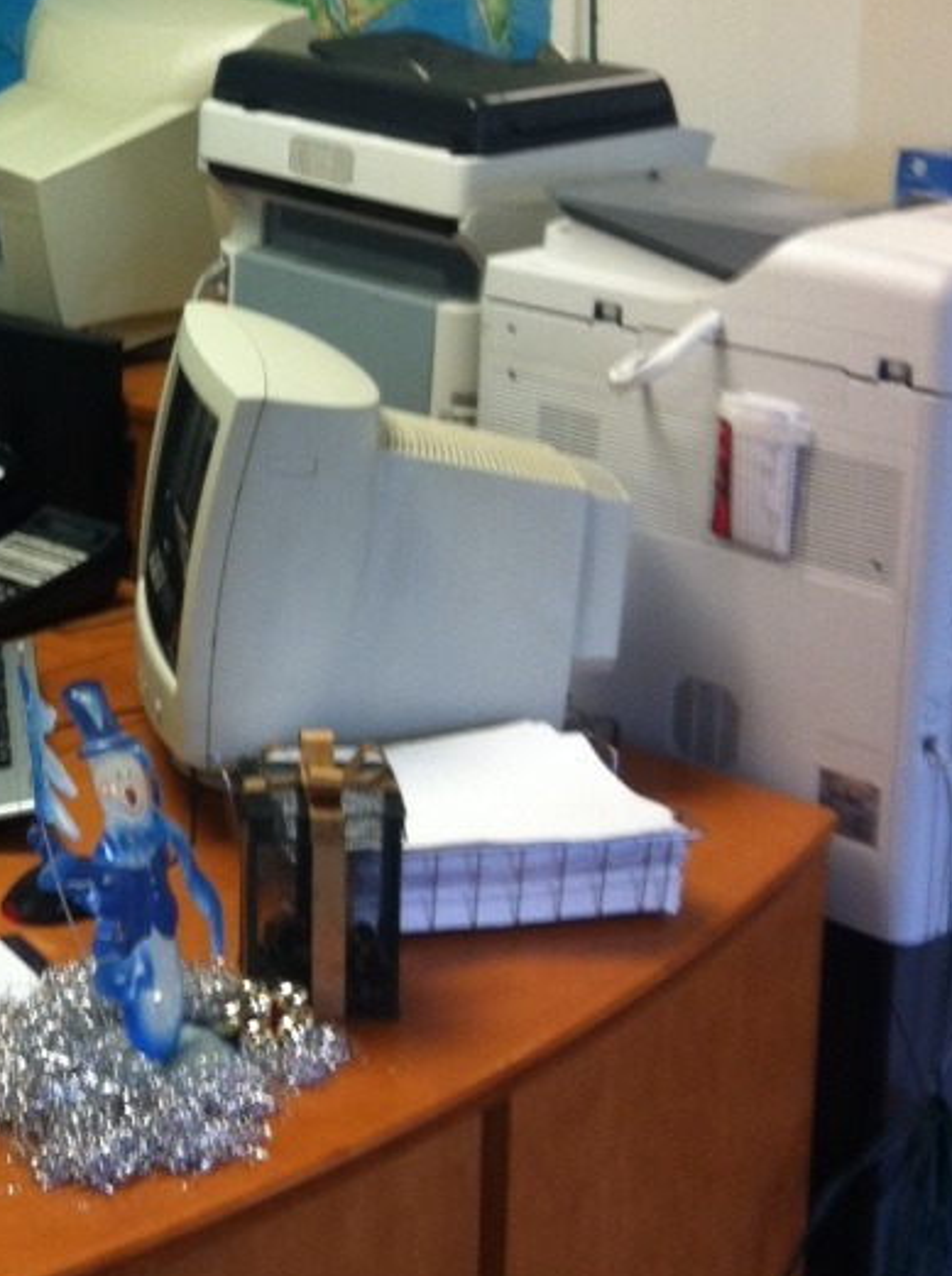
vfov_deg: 22.3
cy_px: 333
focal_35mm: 87
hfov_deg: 16.2
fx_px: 3199
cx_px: -198
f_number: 2.8
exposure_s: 1/15
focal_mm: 3.85
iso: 80
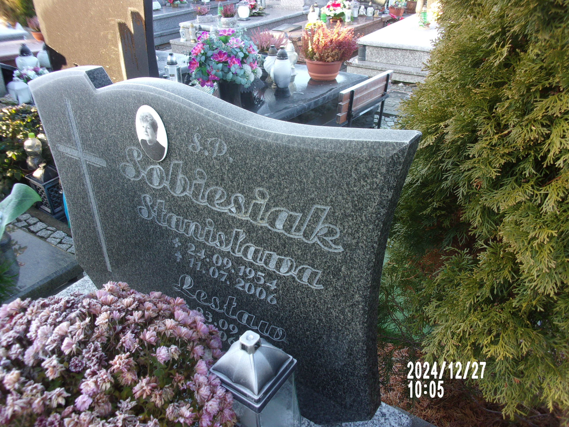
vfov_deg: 49.7
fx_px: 460
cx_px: 284
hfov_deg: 63.4
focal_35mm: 28
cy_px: 214
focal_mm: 5.1
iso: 86
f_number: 3.9
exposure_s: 1/34
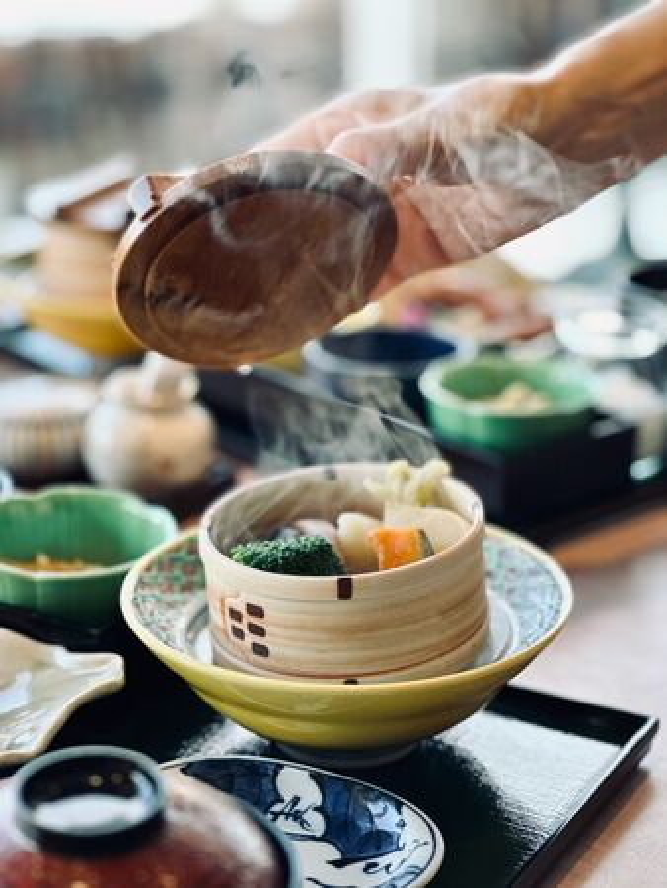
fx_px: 1976
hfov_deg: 19.2
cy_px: 444
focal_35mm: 77
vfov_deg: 25.3
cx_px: 334
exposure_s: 1/100
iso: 160
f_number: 2.8
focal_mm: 9
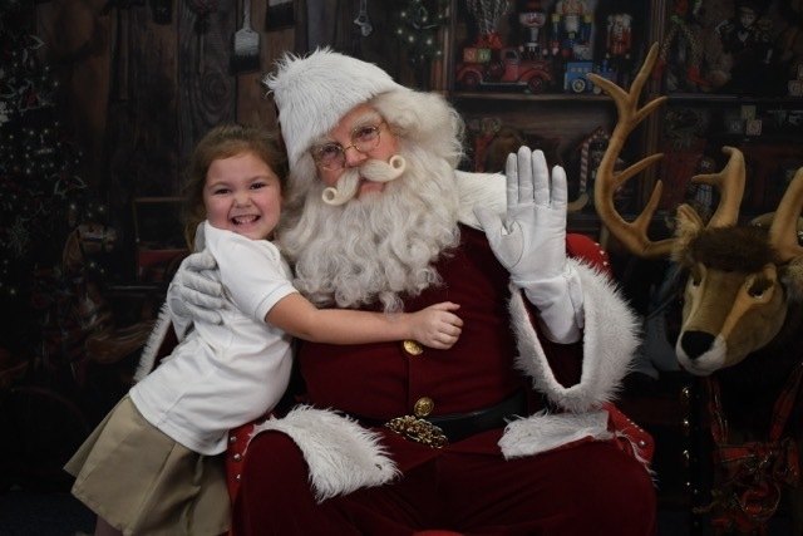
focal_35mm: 42
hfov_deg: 46.4
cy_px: 268
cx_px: 402
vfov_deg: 31.9
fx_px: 937
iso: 800
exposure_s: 1/250
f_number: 4.5
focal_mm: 28
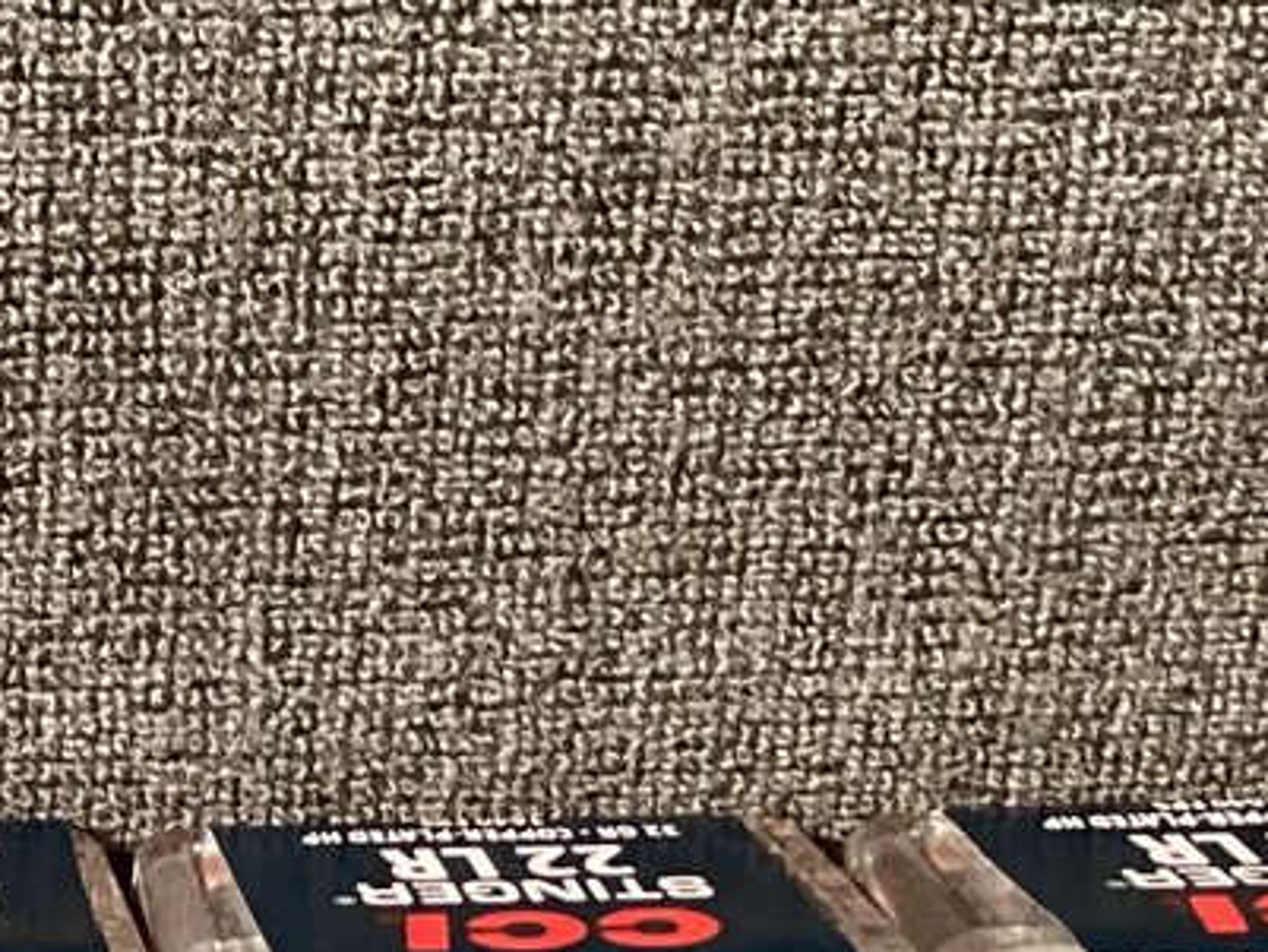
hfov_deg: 16.0
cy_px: 1311
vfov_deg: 12.2
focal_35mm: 117
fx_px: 4287
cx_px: -356
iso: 320
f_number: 2.4
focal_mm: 3.3
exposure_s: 1/50
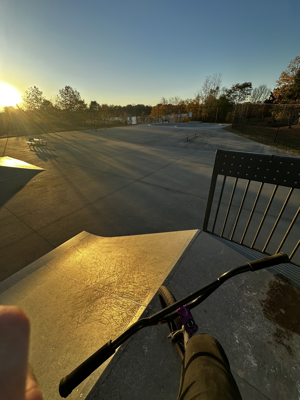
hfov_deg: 85.7
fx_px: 162
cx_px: 150
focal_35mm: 14
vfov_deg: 102.1
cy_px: 200
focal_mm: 2.22
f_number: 2.2
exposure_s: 1/734
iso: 40
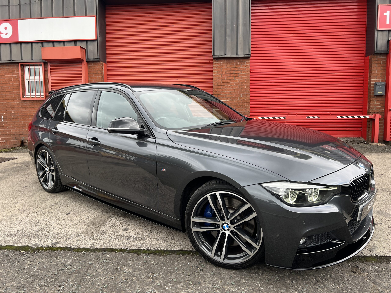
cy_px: 146
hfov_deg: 67.3
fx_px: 294
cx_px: 196
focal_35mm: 26
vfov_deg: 53.1
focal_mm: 5.7
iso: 50
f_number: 1.5
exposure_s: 1/769
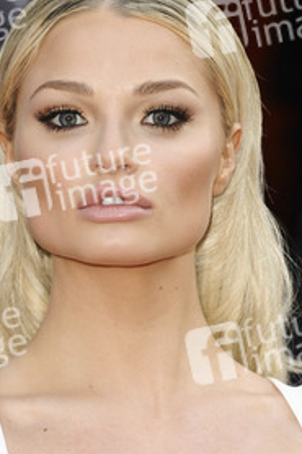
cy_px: 265
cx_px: 122
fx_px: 2856
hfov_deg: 6.1
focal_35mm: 227
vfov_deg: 9.1
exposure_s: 1/200
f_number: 4.5
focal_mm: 105
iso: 320
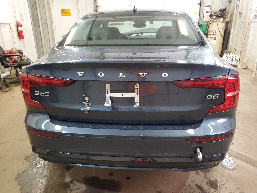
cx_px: 128
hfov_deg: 67.3
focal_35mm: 26
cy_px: 96
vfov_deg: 53.1
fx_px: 193
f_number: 1.5
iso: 324
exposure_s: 1/60.2
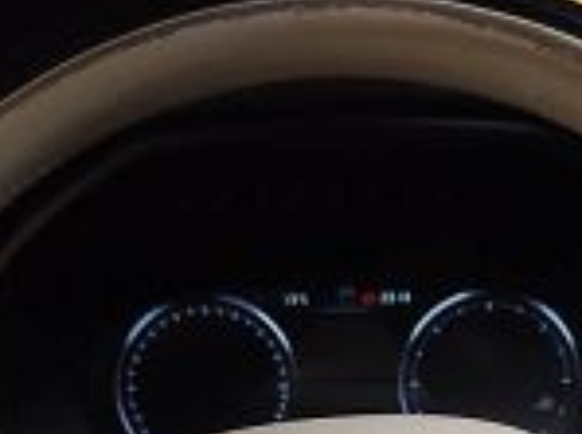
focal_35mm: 70
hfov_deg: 27.7
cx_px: 367
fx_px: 1174
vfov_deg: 19.2
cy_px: 579
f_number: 1.75
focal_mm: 4.77
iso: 2422
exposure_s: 1/20
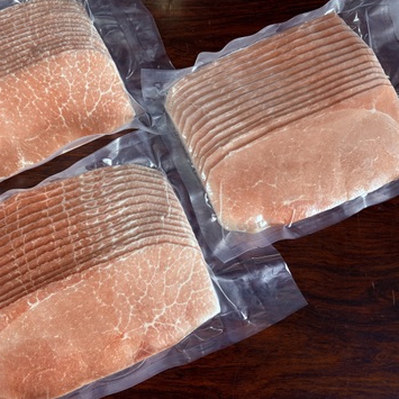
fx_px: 404
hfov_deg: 51.9
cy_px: 199
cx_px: 148
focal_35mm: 31
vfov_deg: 52.5
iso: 125
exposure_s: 1/60
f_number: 1.6
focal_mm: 5.96
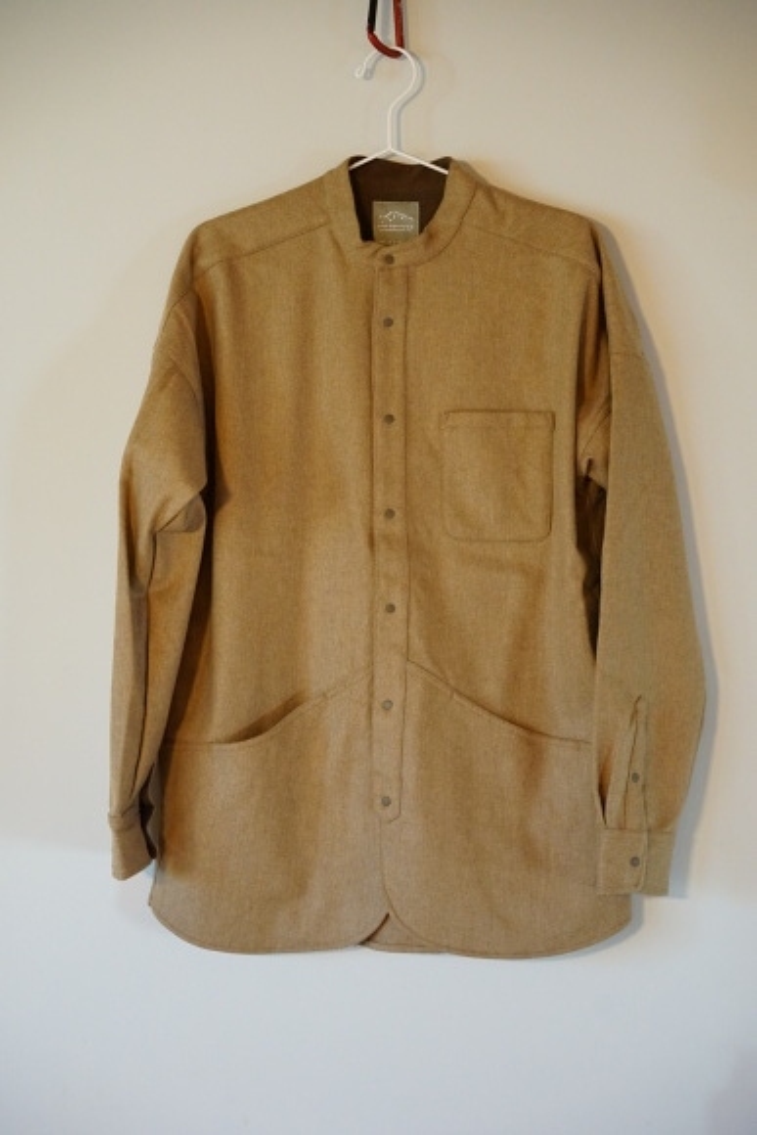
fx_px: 1734
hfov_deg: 24.6
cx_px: 378
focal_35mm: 55
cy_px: 568
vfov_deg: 36.2
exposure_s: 1/160
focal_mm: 55
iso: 6400
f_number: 4.5
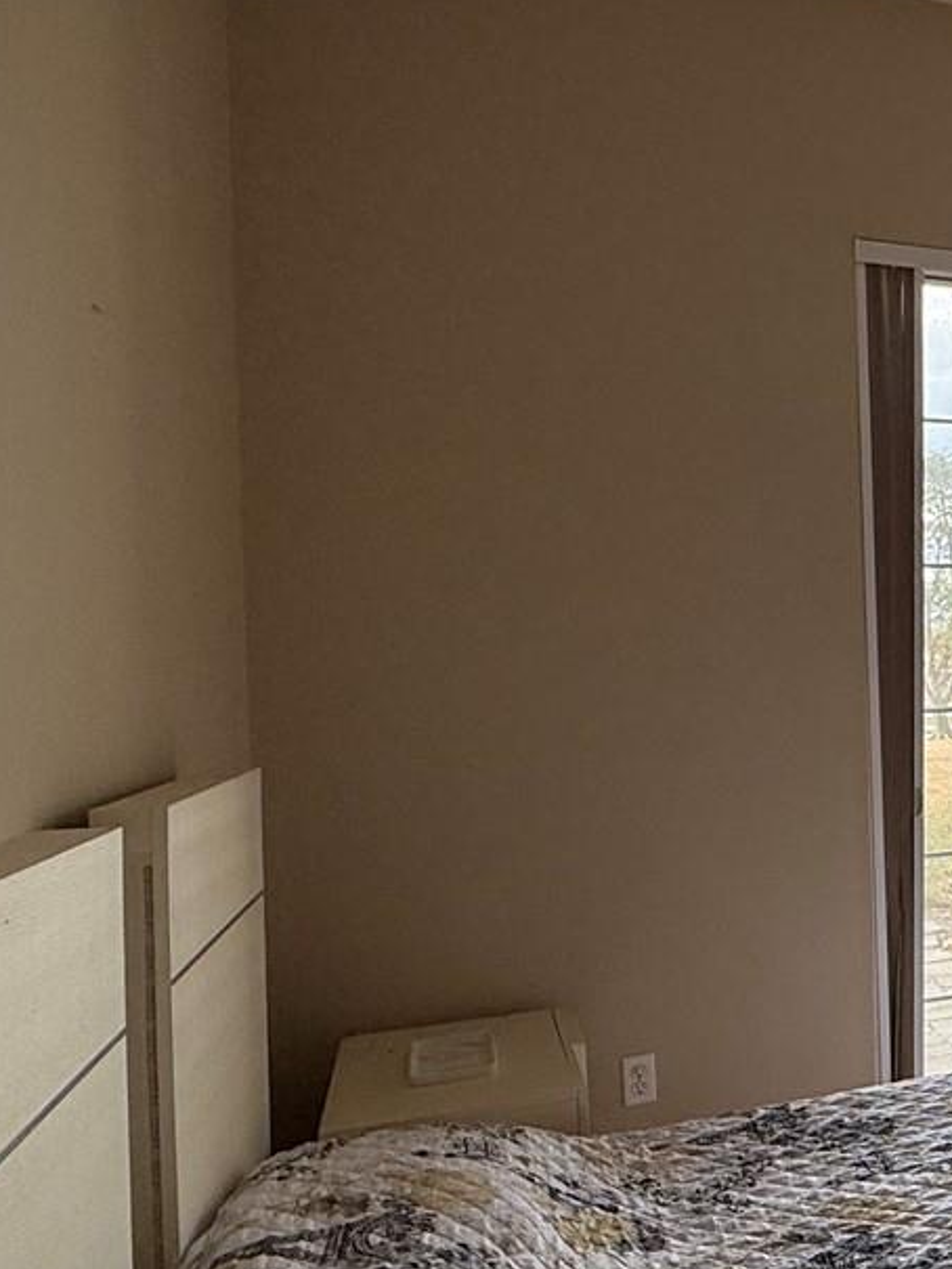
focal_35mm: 37
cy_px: 667
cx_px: 1183
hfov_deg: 31.4
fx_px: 1356
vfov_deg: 50.1
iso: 64
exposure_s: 1/221
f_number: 2.2
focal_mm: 2.22
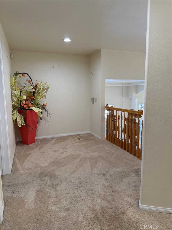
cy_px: 115
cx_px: 86
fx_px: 159
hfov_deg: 56.8
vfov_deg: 71.6
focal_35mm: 24
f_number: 1.78
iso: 200
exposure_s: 1/120
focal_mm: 6.76
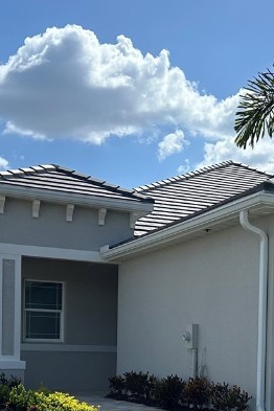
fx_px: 742
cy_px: 350
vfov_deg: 29.9
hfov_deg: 20.4
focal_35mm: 65
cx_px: 261
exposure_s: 1/5848
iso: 80
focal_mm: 6.86
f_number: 1.78
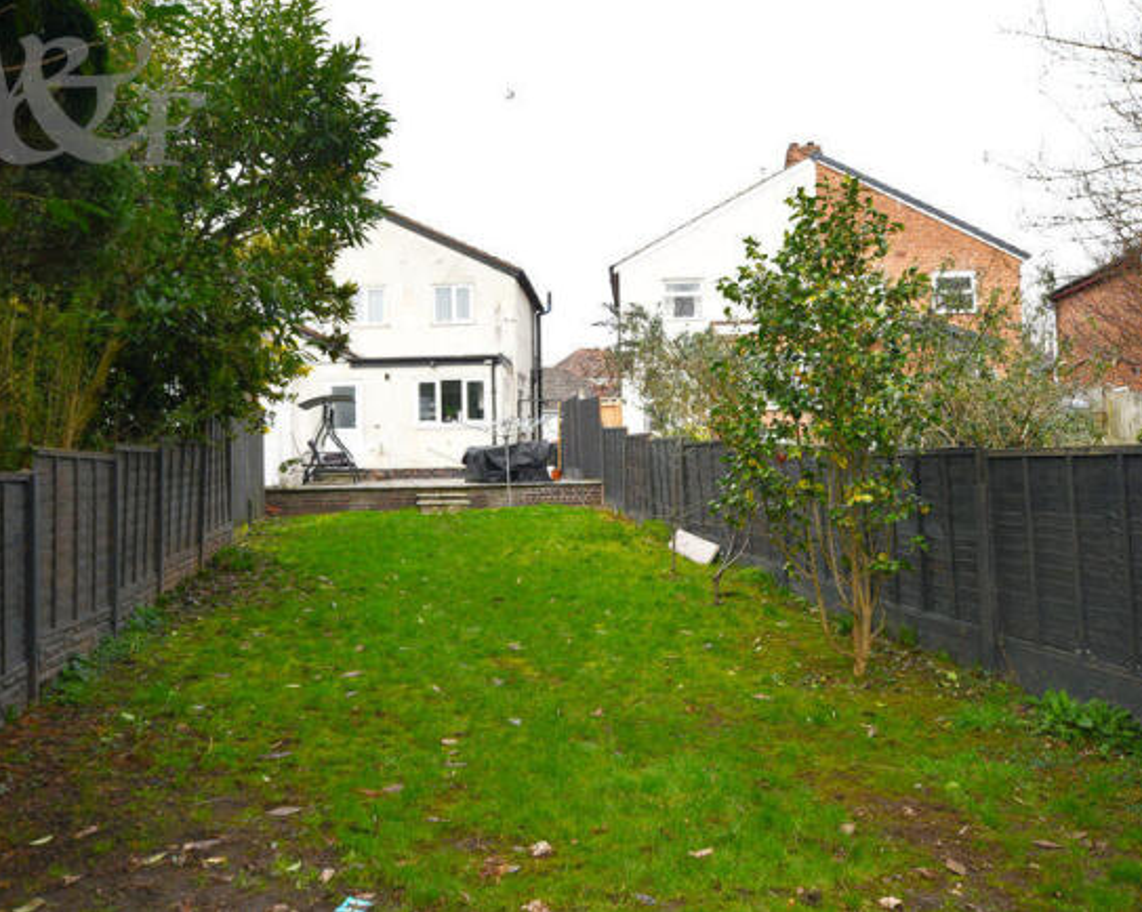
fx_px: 1149
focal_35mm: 34
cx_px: 567
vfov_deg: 43.3
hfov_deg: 52.9
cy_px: 457
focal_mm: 20
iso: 200
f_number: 6.3
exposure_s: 1/250
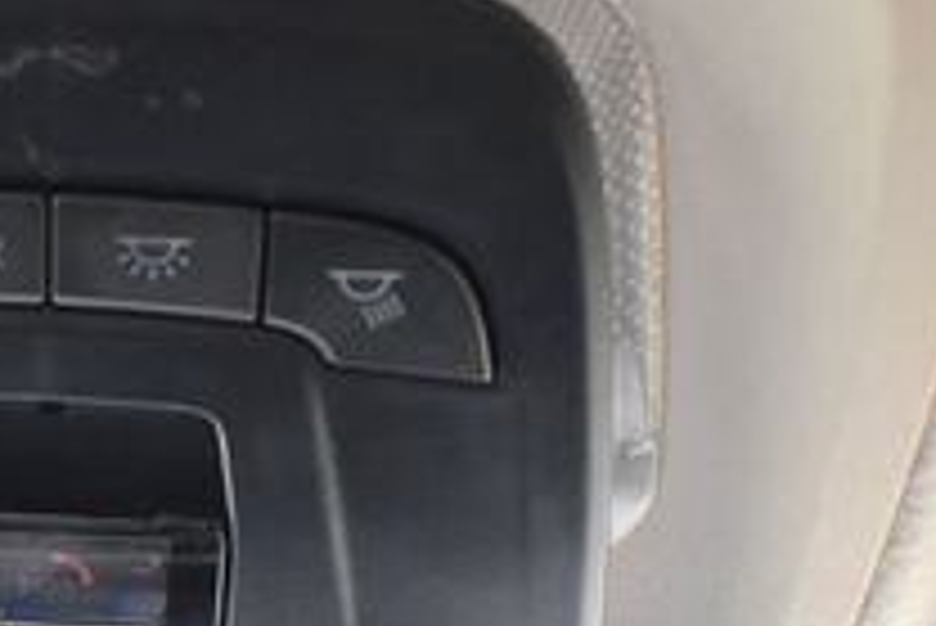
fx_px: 2159
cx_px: 130
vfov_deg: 16.1
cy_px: 662
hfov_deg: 23.9
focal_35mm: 83
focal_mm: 18
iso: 1600
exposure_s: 1/125
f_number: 4
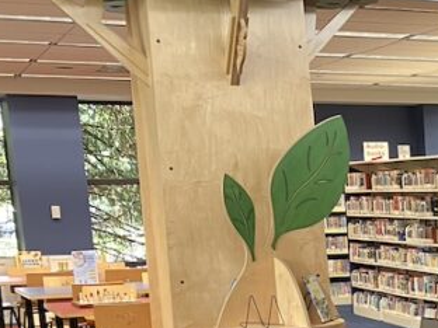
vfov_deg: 14.6
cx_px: 643
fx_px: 1215
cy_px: 460
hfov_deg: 18.3
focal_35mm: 96
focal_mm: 3.99
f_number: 1.8
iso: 100
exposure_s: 1/60
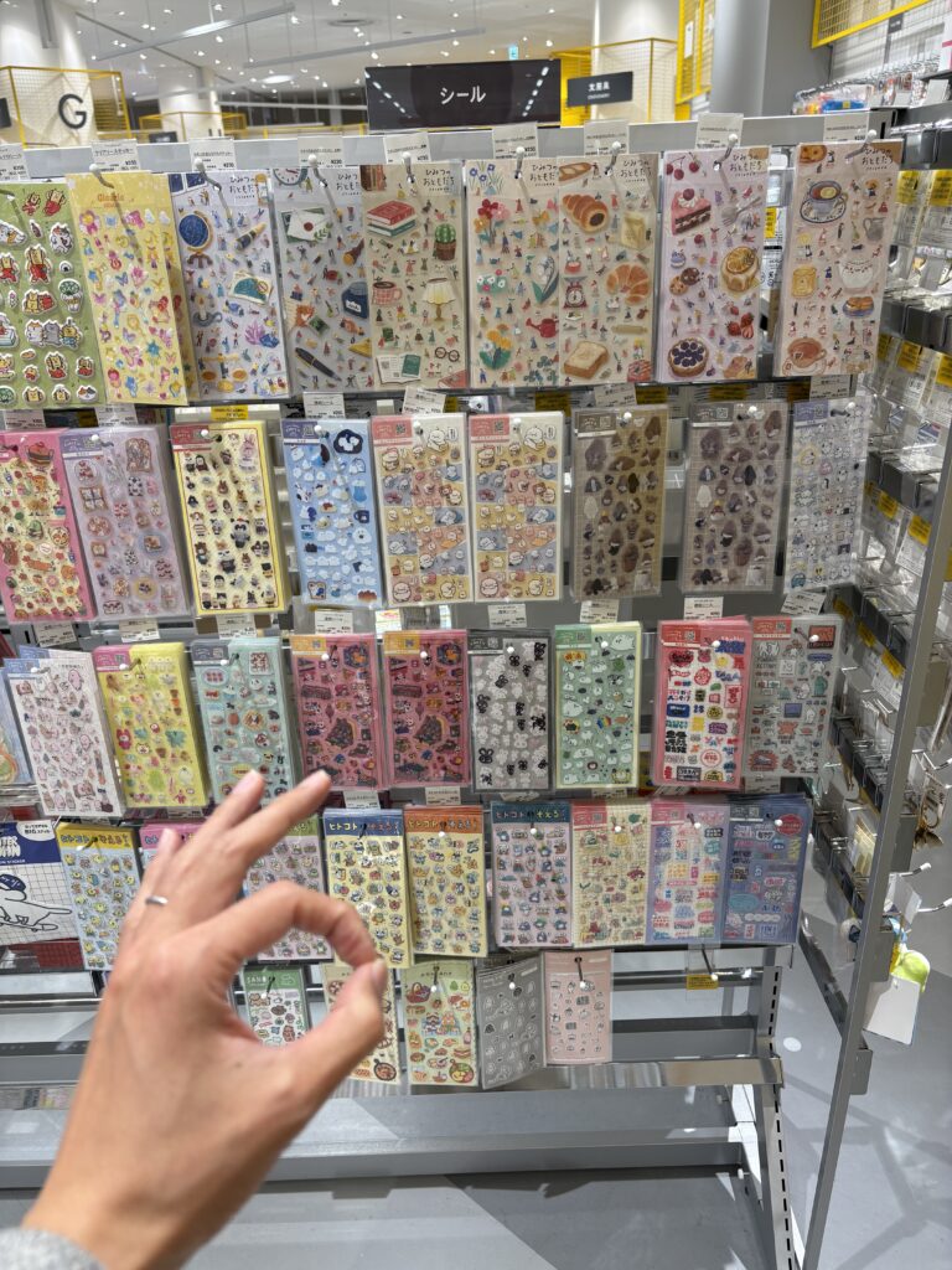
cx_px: 476
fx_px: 953
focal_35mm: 26
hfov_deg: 53.1
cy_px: 635
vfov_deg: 67.3
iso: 40
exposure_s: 1/122
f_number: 1.6
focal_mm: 5.96
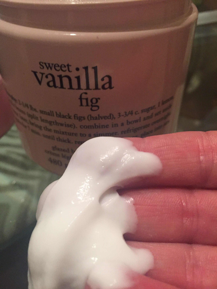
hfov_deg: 48.2
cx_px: 108
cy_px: 144
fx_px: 242
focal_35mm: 29
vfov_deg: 61.7
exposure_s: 1/30
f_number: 2.2
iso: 250
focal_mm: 4.15
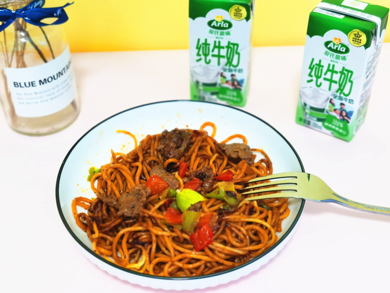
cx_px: 195
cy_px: 146
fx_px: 608
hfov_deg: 35.5
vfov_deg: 27.0
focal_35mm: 54
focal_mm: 5.56
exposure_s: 1/100
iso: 160
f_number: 4
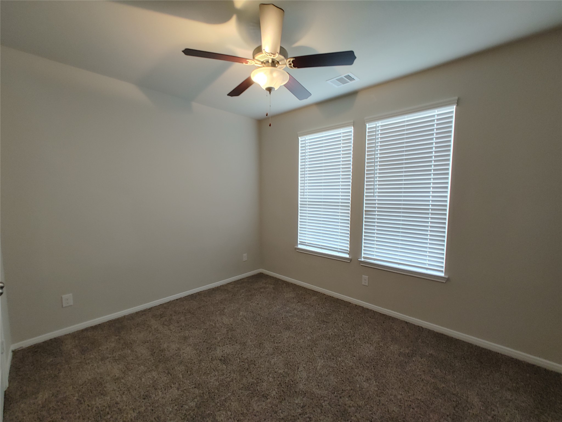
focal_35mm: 15
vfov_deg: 81.7
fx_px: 244
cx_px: 281
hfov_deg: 98.2
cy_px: 211
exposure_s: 1/24
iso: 200
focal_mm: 1.78
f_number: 1.9
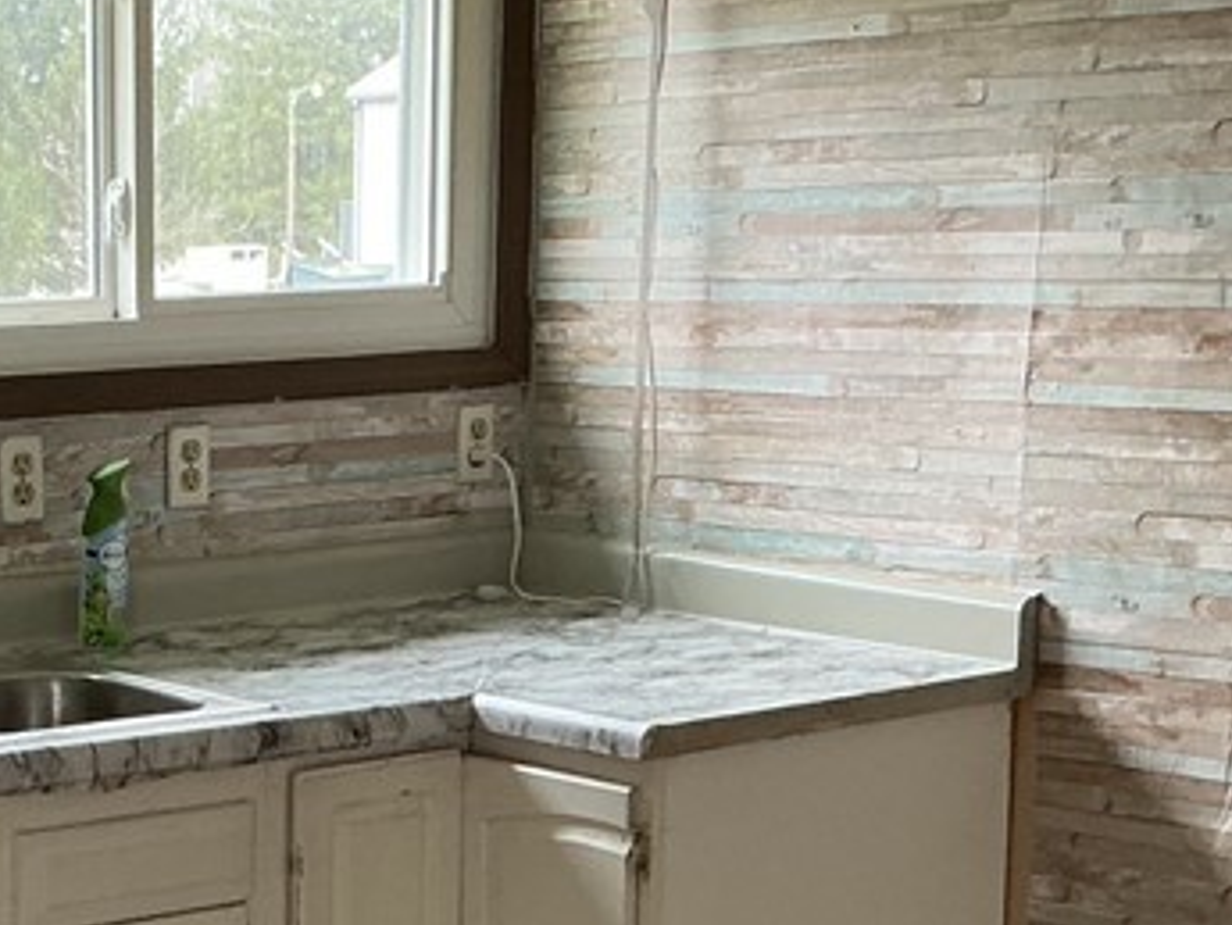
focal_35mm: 86
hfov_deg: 22.2
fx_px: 3062
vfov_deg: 17.0
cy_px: 814
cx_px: 104
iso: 100
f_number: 1.8
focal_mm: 3
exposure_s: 1/60
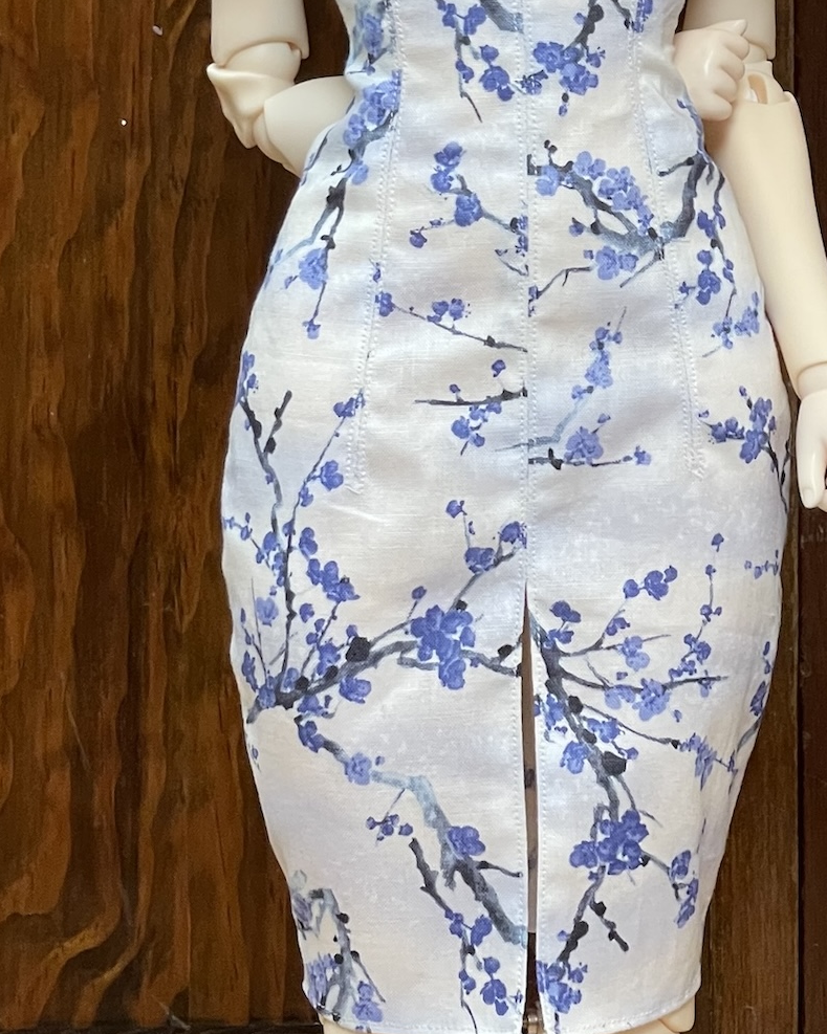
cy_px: 169
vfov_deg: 14.5
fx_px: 4040
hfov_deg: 11.6
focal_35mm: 132
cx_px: 822
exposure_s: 1/60
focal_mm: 6
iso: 320
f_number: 2
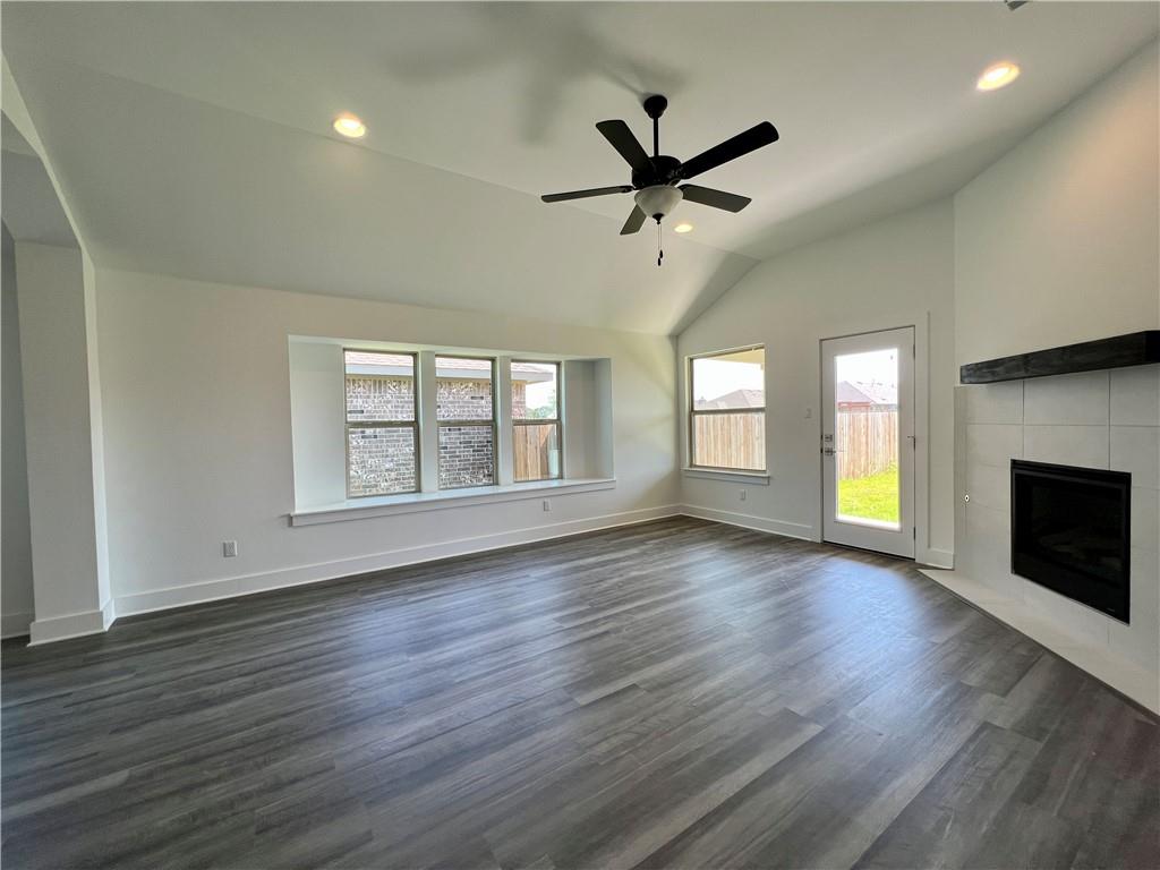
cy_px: 435
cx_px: 580
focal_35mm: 13
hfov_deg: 106.2
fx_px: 436
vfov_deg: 89.9
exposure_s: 1/120
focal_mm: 1.57
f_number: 1.8
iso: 40
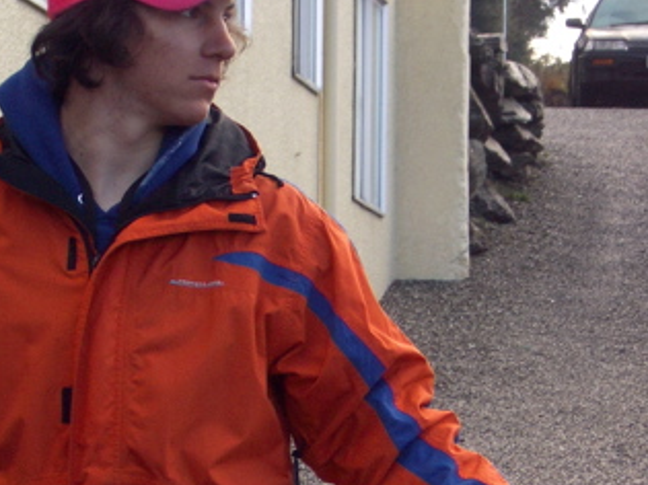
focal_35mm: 179
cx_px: 228
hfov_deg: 11.0
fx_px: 3350
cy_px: 378
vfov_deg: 8.3
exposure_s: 1/125
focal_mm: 14.6
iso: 100
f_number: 4.4
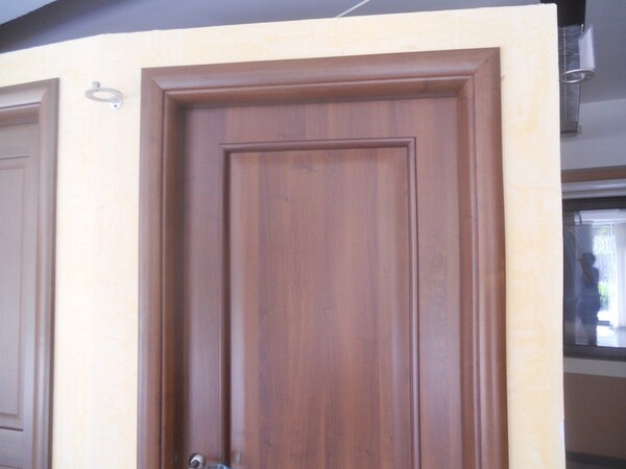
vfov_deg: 51.4
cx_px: 313
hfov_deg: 65.3
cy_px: 234
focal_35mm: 27
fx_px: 488
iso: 125
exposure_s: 1/30
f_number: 3.2
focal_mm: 4.9
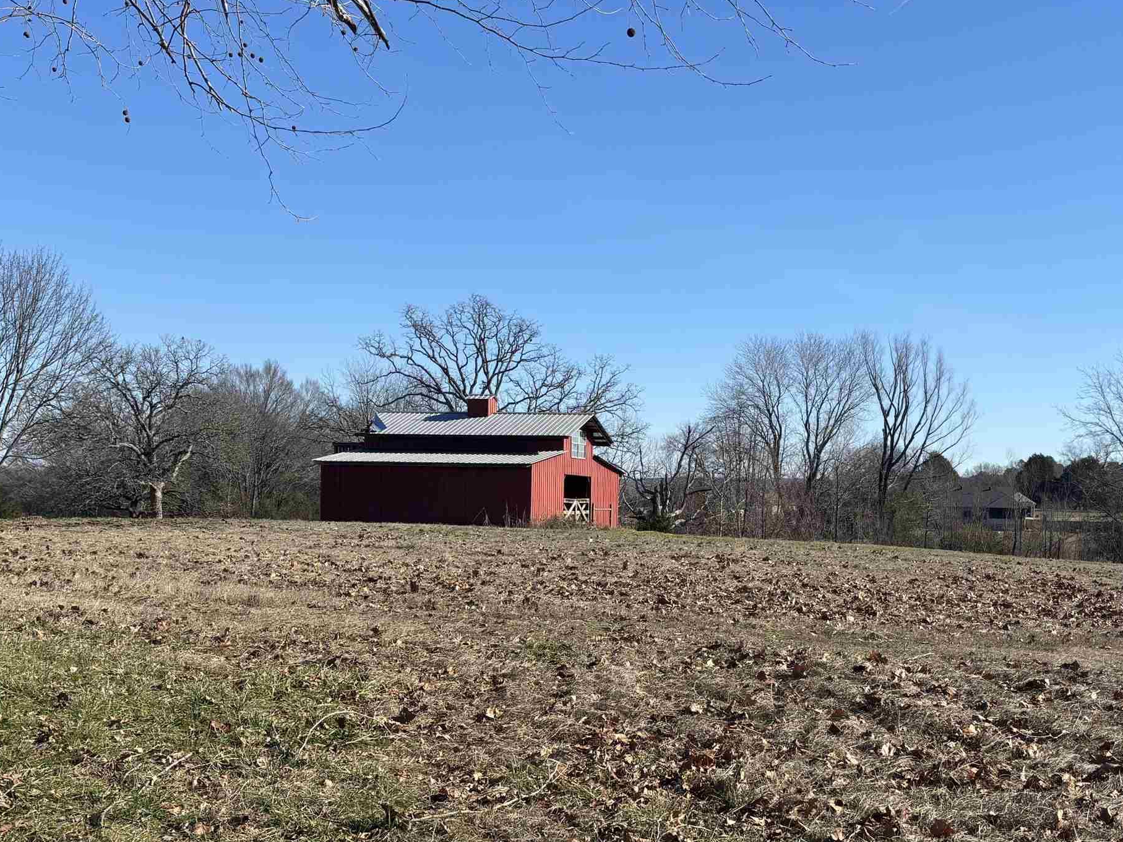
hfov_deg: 42.8
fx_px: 1427
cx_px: 646
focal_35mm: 44
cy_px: 522
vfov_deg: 32.7
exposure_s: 1/3021
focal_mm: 5.96
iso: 50
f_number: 1.6
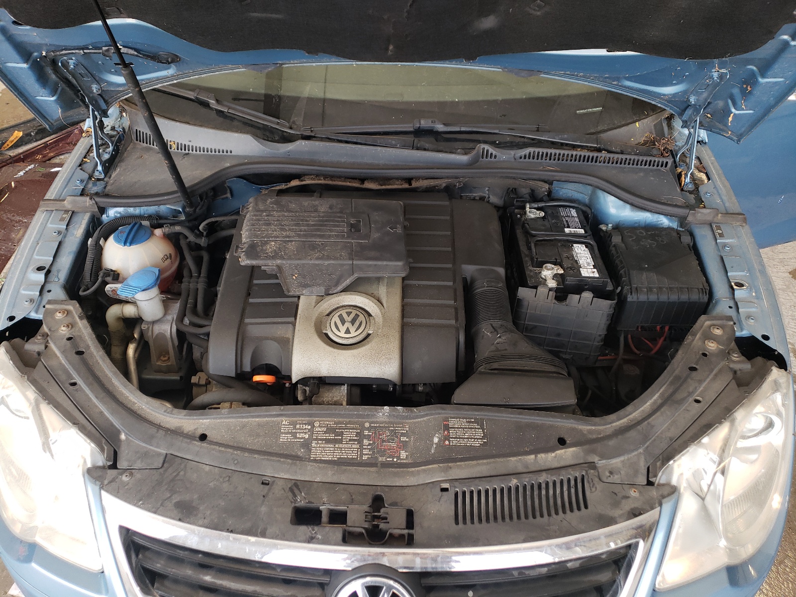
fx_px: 598
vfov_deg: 53.1
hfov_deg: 67.3
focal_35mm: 26
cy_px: 298
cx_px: 398
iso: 59
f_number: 1.5
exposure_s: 1/120
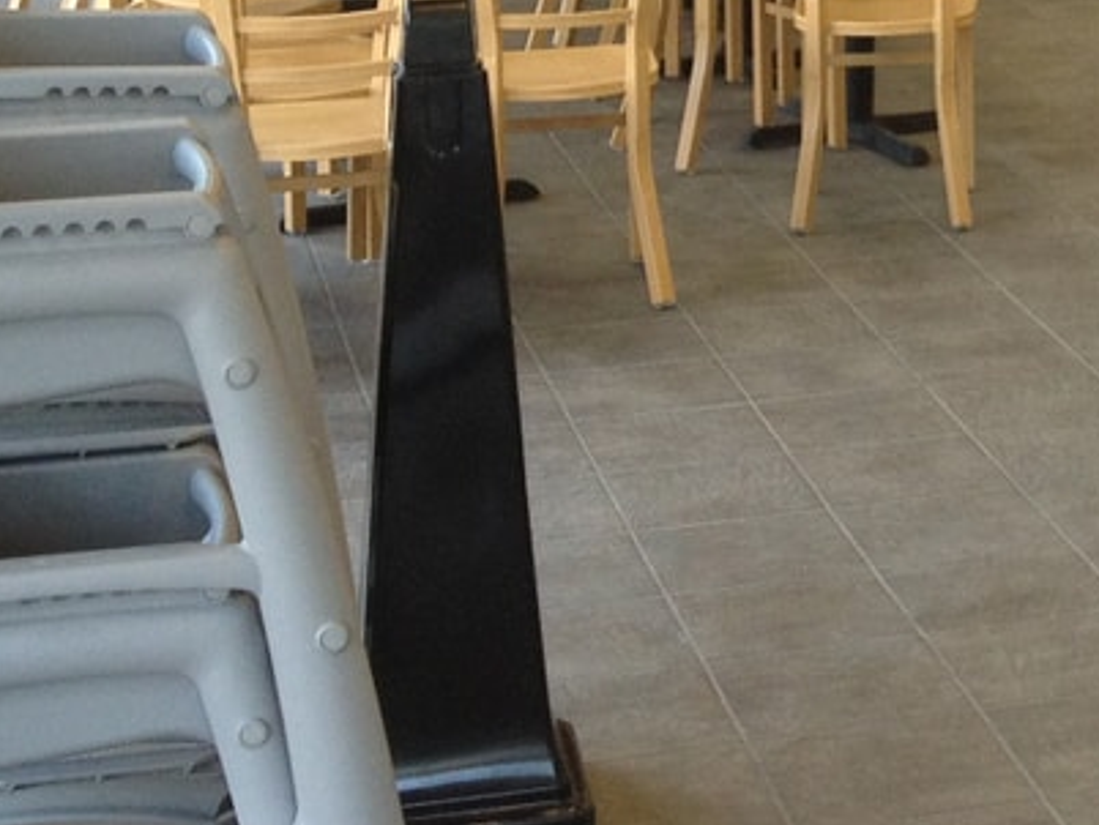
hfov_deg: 16.2
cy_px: -232
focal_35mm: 116
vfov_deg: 12.4
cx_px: 1363
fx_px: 3685
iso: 100
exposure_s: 1/60
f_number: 2.4
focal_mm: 4.28
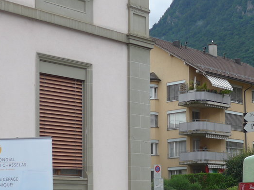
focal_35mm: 89
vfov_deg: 16.4
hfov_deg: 21.7
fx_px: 653
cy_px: 164
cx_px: 206
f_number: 2.8
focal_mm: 8
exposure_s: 1/250
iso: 80
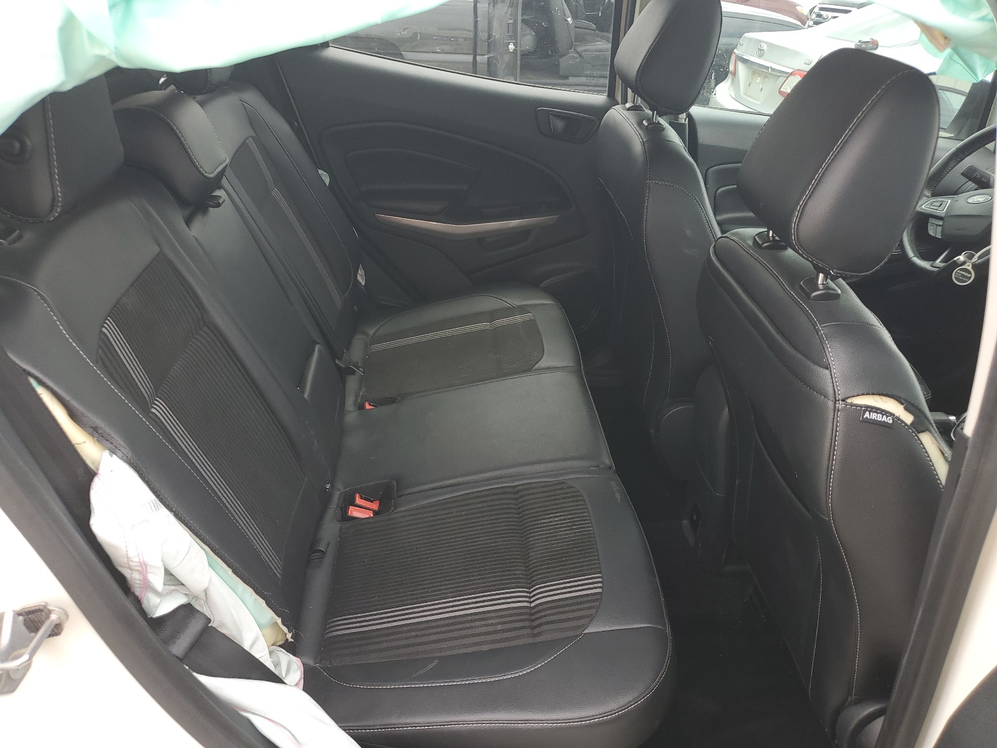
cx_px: 498
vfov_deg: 53.1
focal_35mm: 26
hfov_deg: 67.3
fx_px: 749
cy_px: 374
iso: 50
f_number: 1.5
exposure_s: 1/238
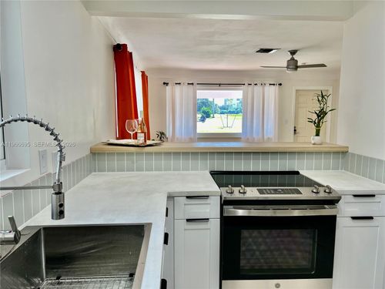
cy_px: 144
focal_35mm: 26
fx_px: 289
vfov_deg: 53.1
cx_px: 192
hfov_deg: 67.3
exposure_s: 1/120
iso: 50
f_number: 1.5
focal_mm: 5.7
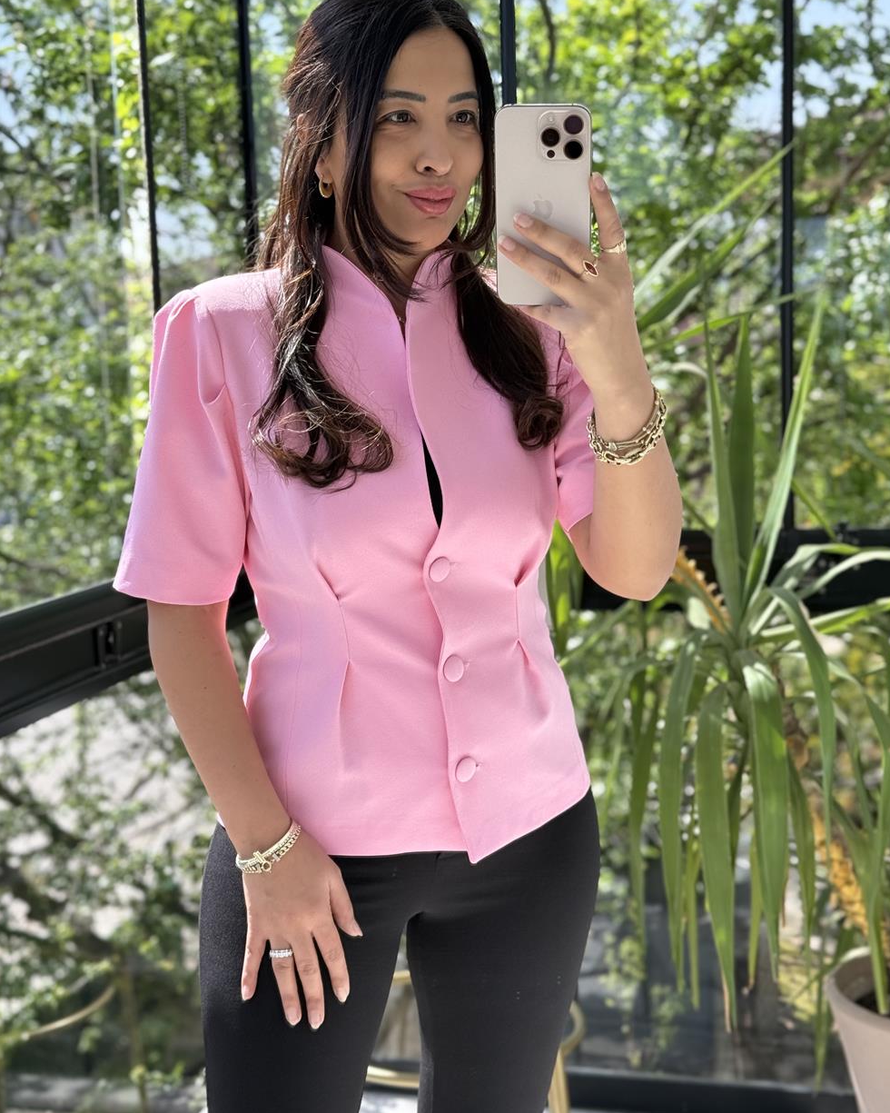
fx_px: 1679
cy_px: 515
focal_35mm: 51
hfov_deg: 29.7
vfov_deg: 36.6
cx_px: 451
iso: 100
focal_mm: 6.76
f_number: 1.78
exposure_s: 1/534
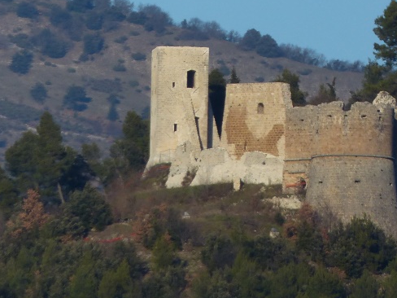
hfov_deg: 1.3
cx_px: 377
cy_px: 134
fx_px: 17341
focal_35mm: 1512
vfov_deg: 1.0
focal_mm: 108
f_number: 4
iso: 100
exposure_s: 1/1600
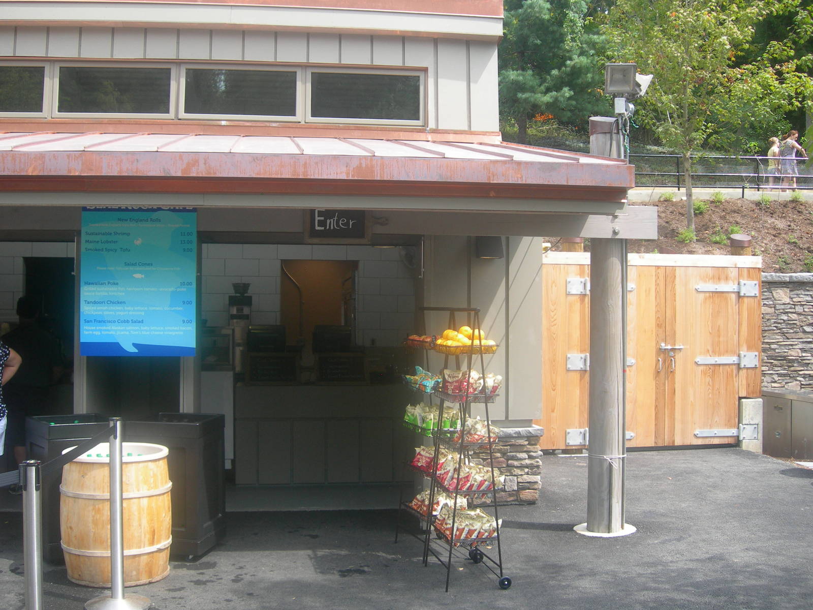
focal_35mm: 38
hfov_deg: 49.0
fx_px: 892
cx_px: 406
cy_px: 305
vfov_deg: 37.7
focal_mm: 7.8
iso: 50
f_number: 2.8
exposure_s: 1/284
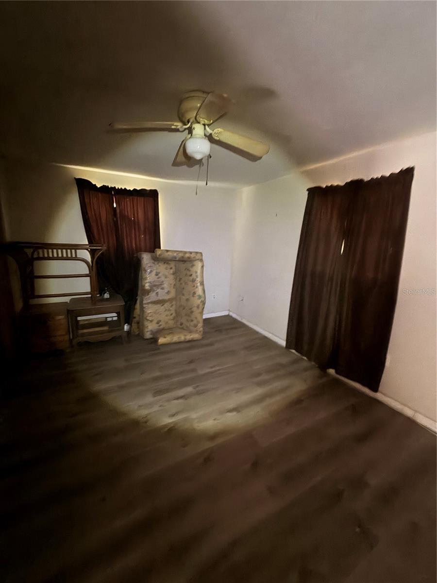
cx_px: 218
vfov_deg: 102.1
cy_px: 292
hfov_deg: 85.7
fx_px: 236
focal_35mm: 14
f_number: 2.2
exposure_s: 1/8
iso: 1000
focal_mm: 2.22
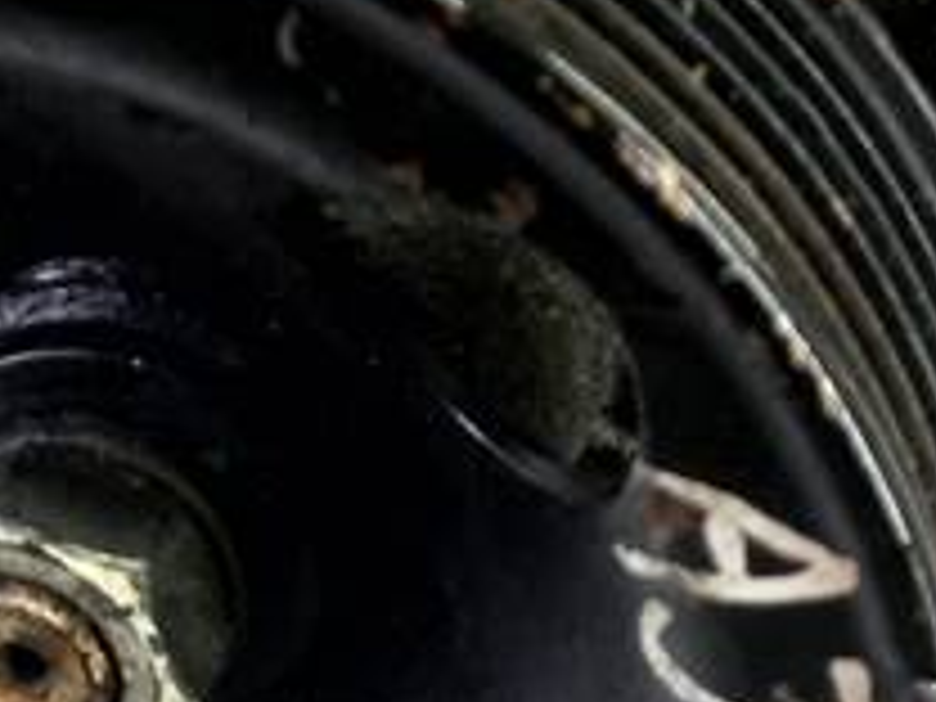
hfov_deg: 16.0
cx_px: 428
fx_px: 3326
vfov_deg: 12.0
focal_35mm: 123
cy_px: 220
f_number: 1.8
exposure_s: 1/50
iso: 125
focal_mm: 4.6
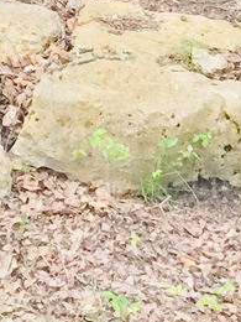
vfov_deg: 9.3
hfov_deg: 7.8
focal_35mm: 182
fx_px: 1689
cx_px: -222
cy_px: -541
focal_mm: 4.15
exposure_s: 1/30
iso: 40
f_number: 2.2
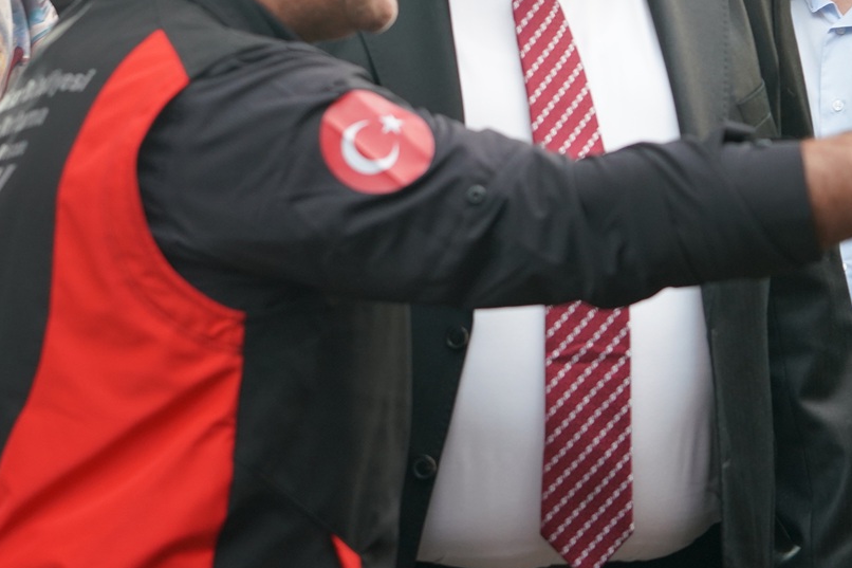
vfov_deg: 7.9
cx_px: 765
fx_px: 4093
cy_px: 59
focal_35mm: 173
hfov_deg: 11.8
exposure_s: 1/160
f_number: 4
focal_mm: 70
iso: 800
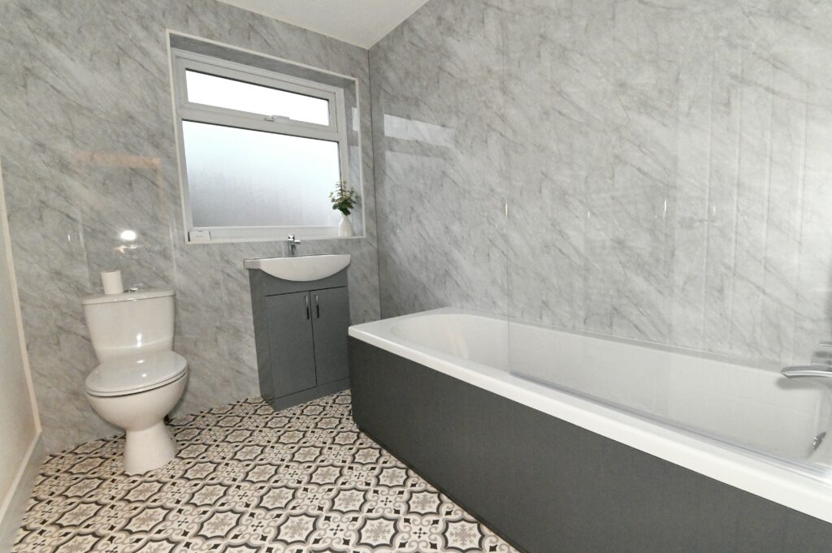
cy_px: 276
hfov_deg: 100.4
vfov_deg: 77.2
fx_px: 346
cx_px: 416
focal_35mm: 15
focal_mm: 15
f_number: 10
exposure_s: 1/60
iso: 6400
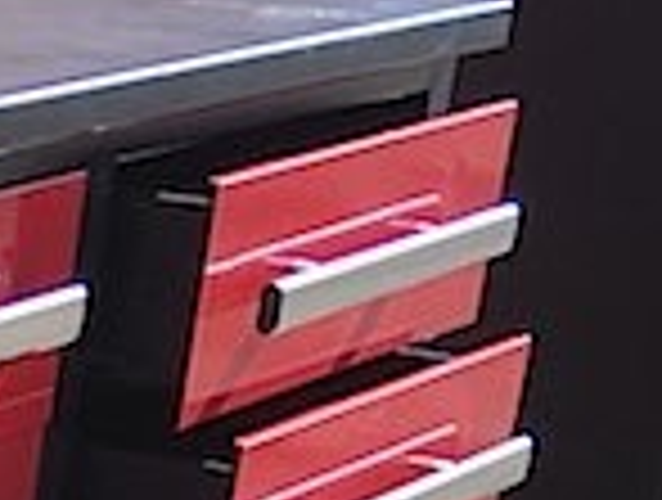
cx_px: -838
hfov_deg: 10.0
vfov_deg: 7.6
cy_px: 1394
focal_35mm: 177
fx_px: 3393
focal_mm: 4.15
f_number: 2.2
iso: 25
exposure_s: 1/466
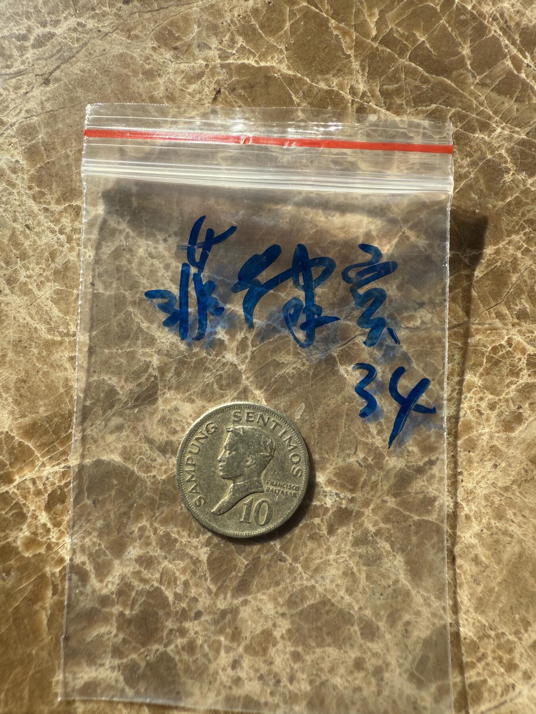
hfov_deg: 56.8
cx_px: 268
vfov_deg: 71.6
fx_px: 495
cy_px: 357
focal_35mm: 24
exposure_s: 1/957
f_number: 2.2
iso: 40
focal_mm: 2.22
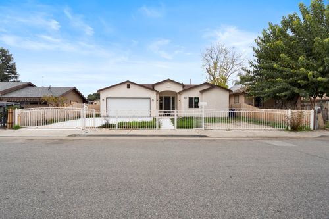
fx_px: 146
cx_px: 164
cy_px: 110
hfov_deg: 96.8
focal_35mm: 16
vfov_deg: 73.7
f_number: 9
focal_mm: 16
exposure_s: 1/200
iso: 1600
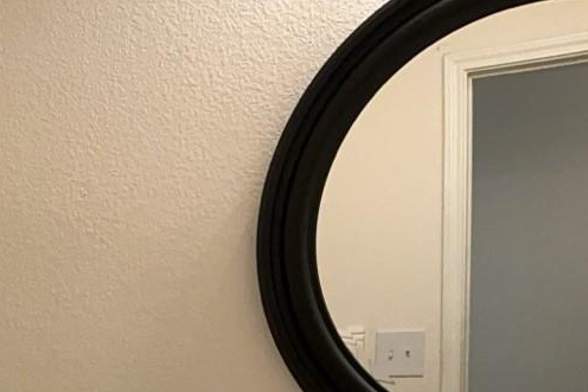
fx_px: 948
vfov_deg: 22.0
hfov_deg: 32.1
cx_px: 14
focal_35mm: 58
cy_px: 444
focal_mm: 3
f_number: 1.8
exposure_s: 1/100
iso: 160
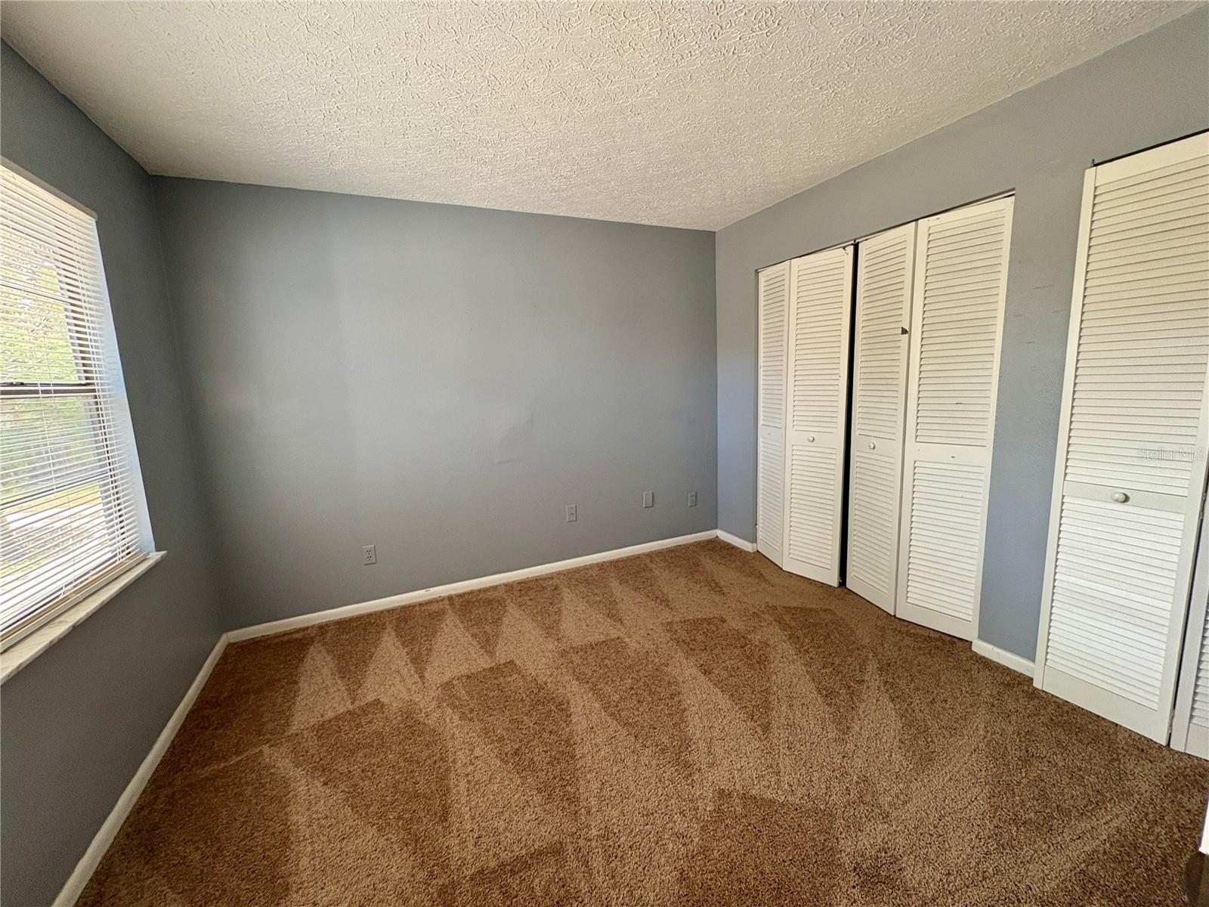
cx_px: 604
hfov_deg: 102.1
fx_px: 489
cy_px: 454
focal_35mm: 14
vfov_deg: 85.7
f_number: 2.2
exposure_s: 1/60
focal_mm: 2.22
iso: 250
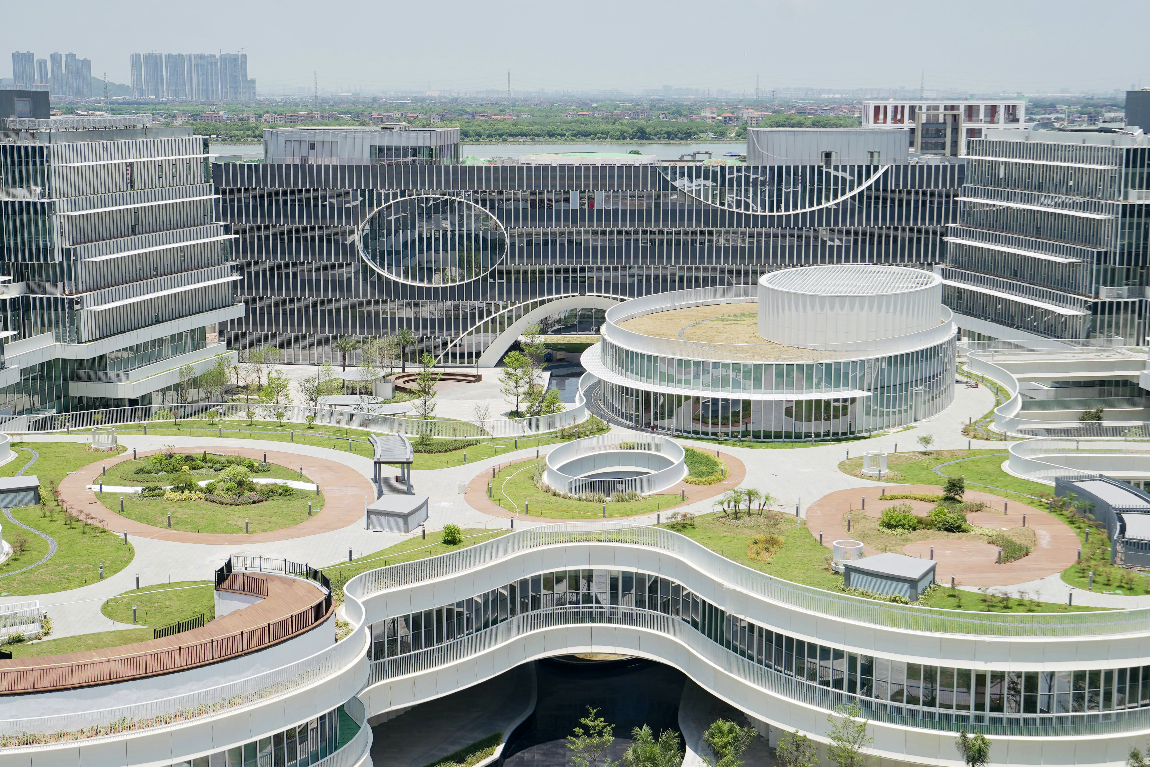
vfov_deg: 26.0
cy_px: 384
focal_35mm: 52
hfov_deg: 38.2
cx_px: 575
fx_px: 1661
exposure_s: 1/320
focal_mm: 35
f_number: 7.1
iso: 100
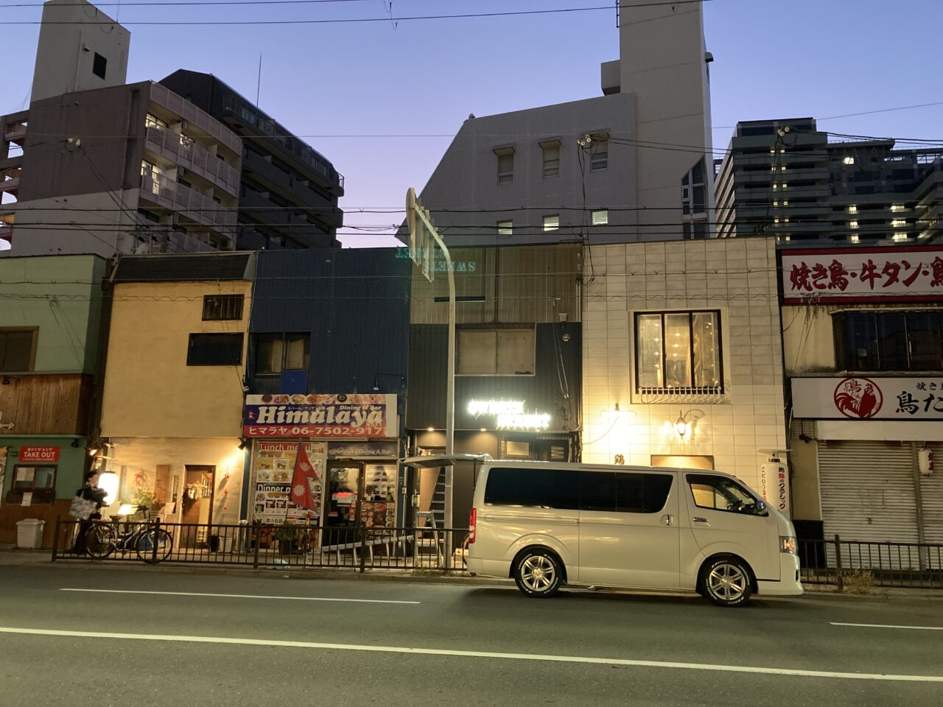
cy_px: 354
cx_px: 472
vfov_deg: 49.7
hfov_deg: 63.4
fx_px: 763
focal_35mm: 28
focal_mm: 3.99
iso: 500
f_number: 1.8
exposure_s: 1/30
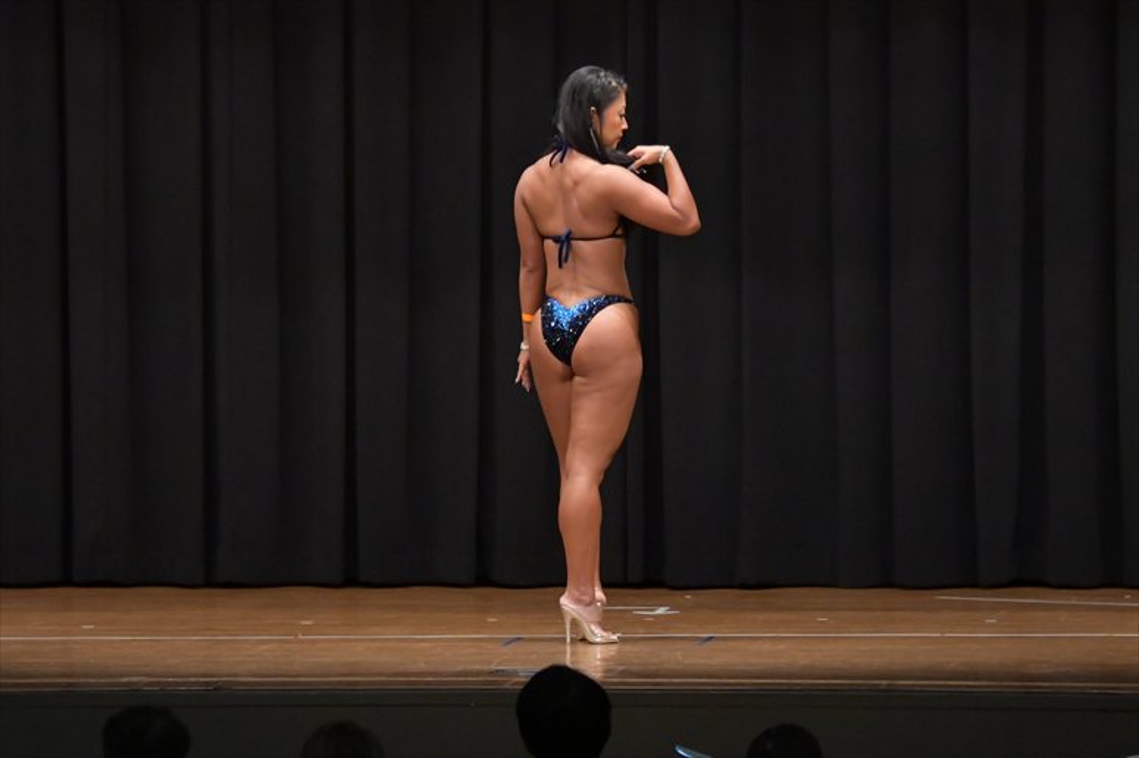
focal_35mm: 202
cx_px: 570
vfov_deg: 6.8
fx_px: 6388
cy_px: 379
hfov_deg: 10.2
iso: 6400
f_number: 5.6
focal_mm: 135
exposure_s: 1/400
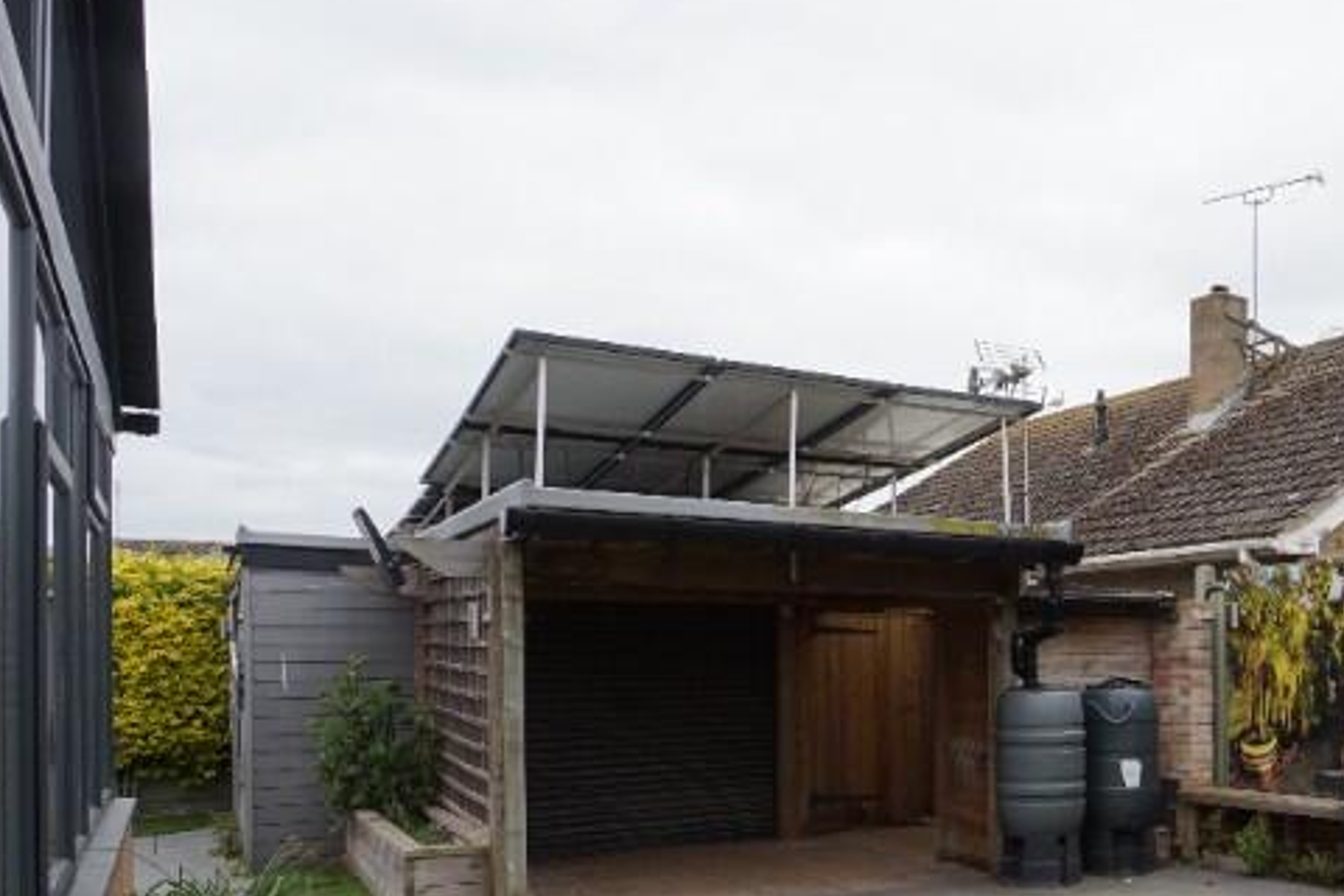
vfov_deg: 39.8
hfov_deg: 52.6
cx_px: 1176
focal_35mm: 32
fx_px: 1195
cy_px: 689
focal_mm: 10
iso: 100
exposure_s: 1/100
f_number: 9
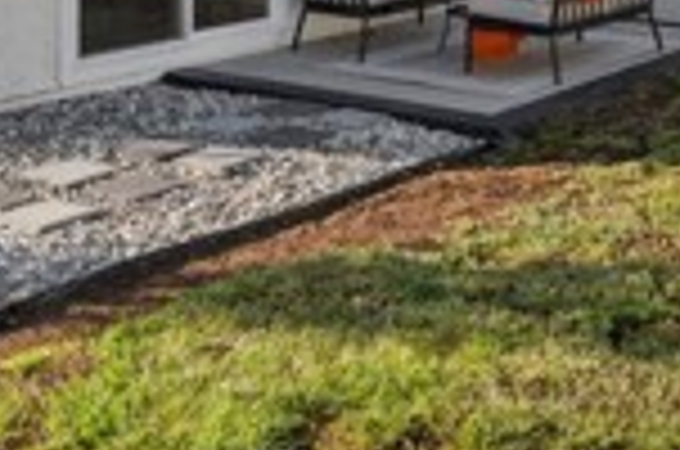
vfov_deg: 18.1
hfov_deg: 29.0
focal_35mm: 68
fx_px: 1282
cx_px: 545
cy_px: -189
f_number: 9
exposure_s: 1/100
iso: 200
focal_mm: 16
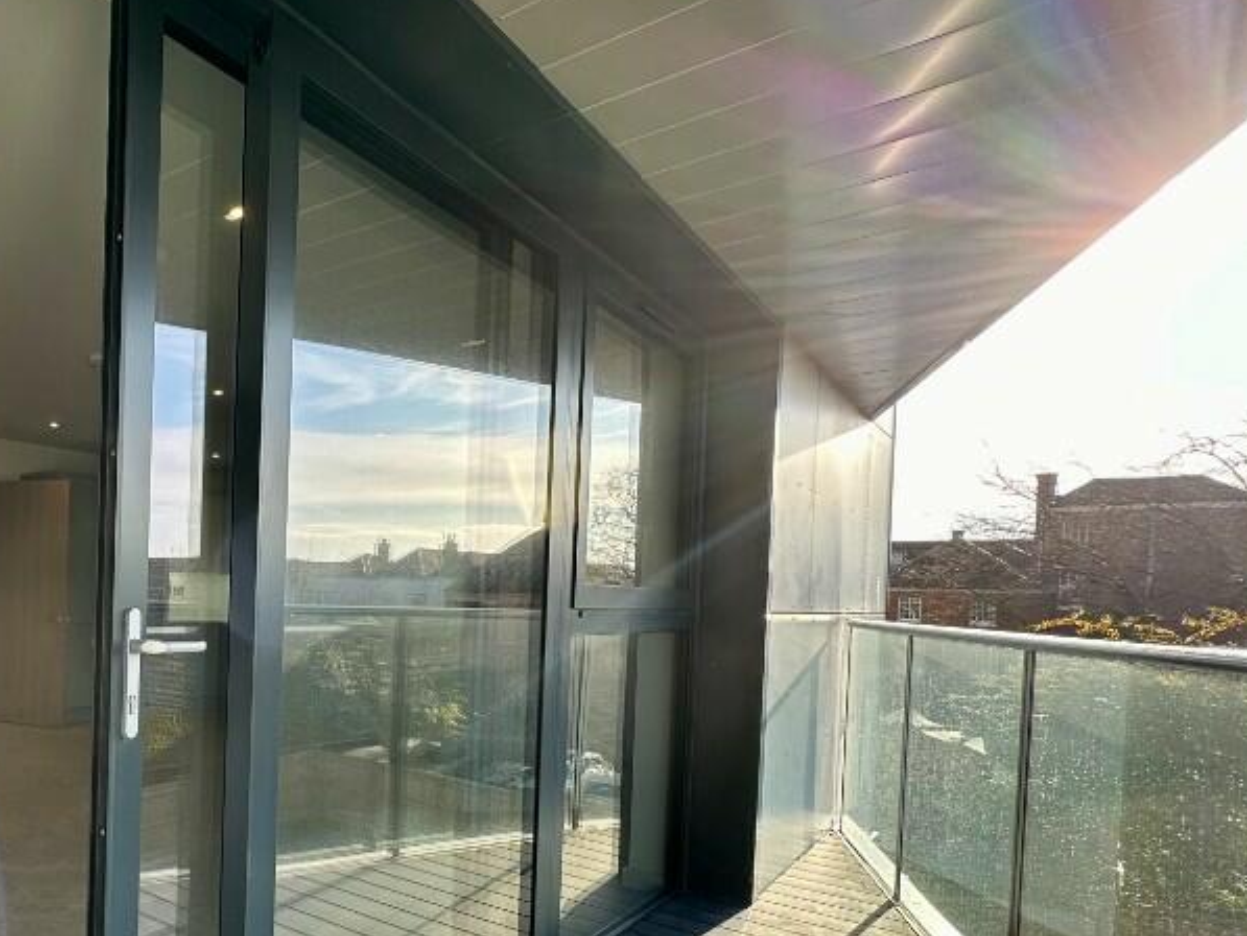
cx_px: 207
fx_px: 865
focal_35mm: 24
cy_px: 606
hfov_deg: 63.7
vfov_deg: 55.9
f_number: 2.2
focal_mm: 2.22
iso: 40
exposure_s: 1/397
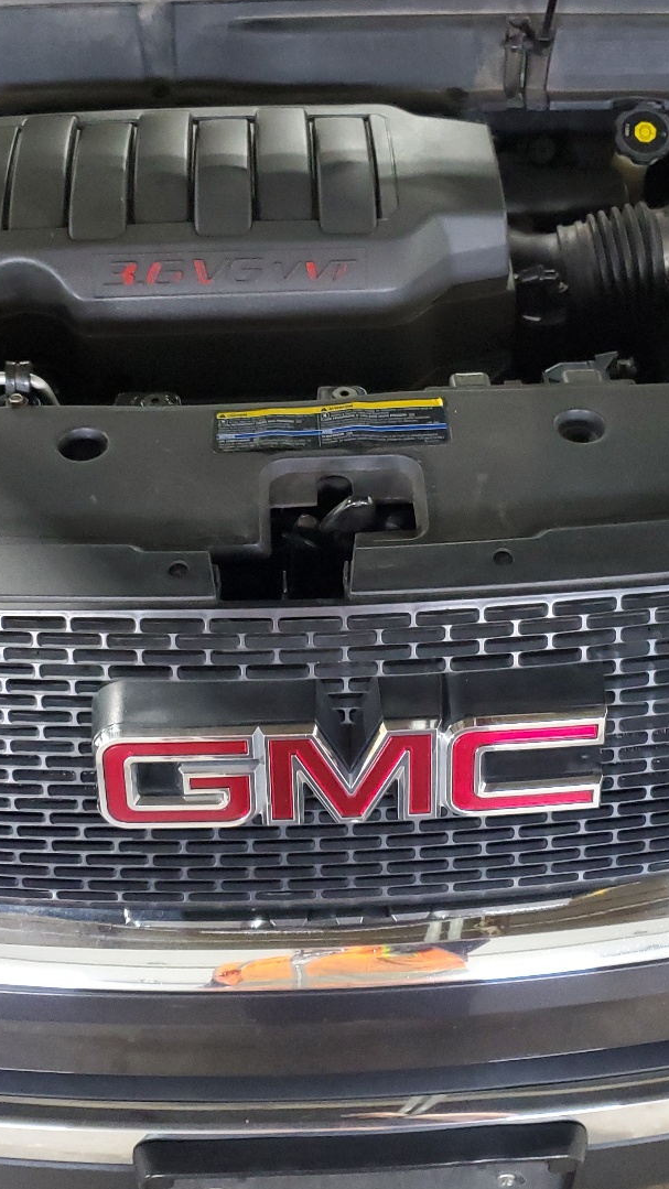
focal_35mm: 42
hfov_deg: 28.3
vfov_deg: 48.3
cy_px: 544
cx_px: 338
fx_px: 1324
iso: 366
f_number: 1.5
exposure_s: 1/60.2
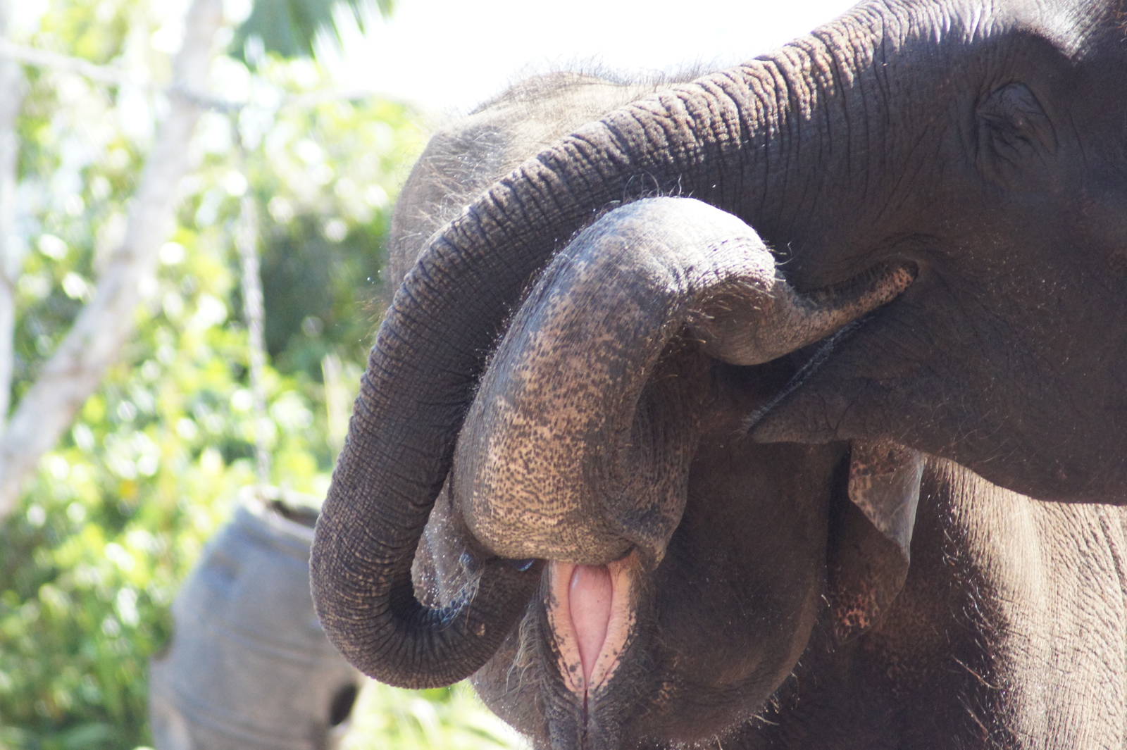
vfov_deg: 3.1
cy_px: 375
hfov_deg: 4.6
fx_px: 14080
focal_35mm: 450
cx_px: 564
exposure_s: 1/400
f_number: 5.6
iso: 1600
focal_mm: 300
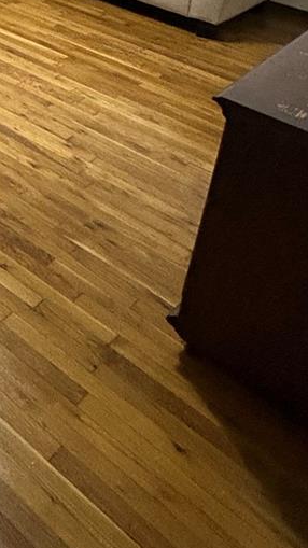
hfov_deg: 19.1
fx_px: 668
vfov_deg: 35.0
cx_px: -260
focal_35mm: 46
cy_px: -116
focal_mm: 2.22
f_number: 2.2
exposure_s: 1/40
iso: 800
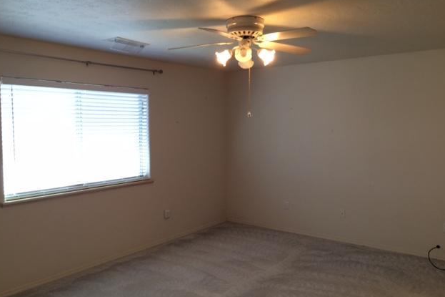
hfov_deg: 60.3
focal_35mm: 31
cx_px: 220
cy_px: 152
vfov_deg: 42.3
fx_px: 383
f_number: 2.2
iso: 64
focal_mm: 4.15
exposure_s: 1/30
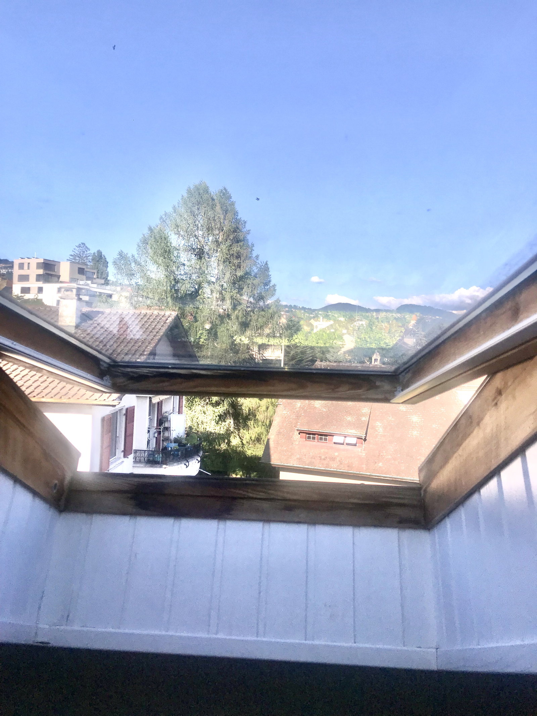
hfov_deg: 49.7
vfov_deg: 63.4
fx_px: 579
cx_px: 268
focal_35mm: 28
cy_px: 358
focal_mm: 3.99
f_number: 1.8
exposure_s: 1/2179
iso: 20
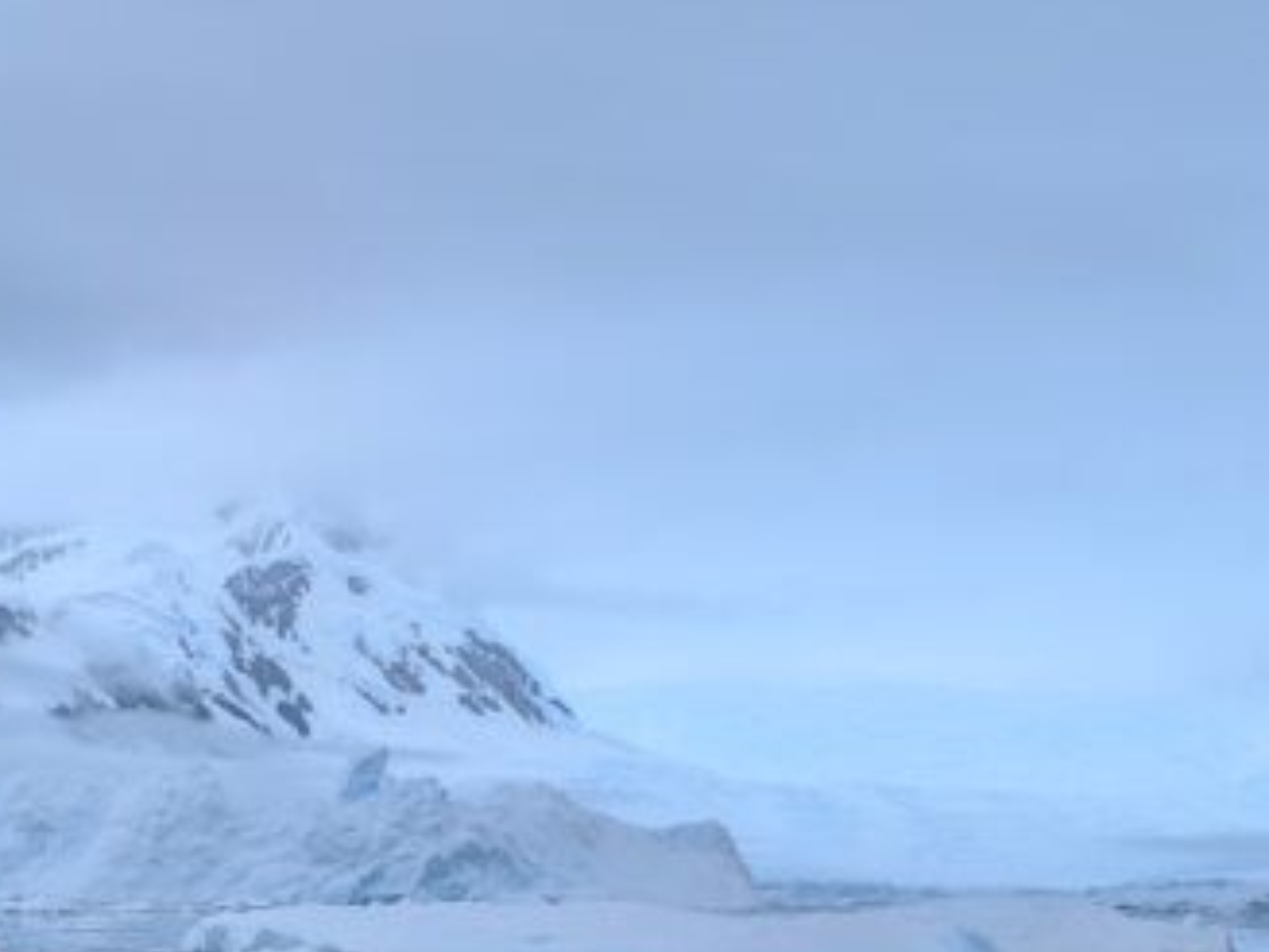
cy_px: 869
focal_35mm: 75
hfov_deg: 25.9
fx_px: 2749
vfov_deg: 19.3
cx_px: 441
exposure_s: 1/1616
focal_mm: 6.9
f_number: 1.68
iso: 22
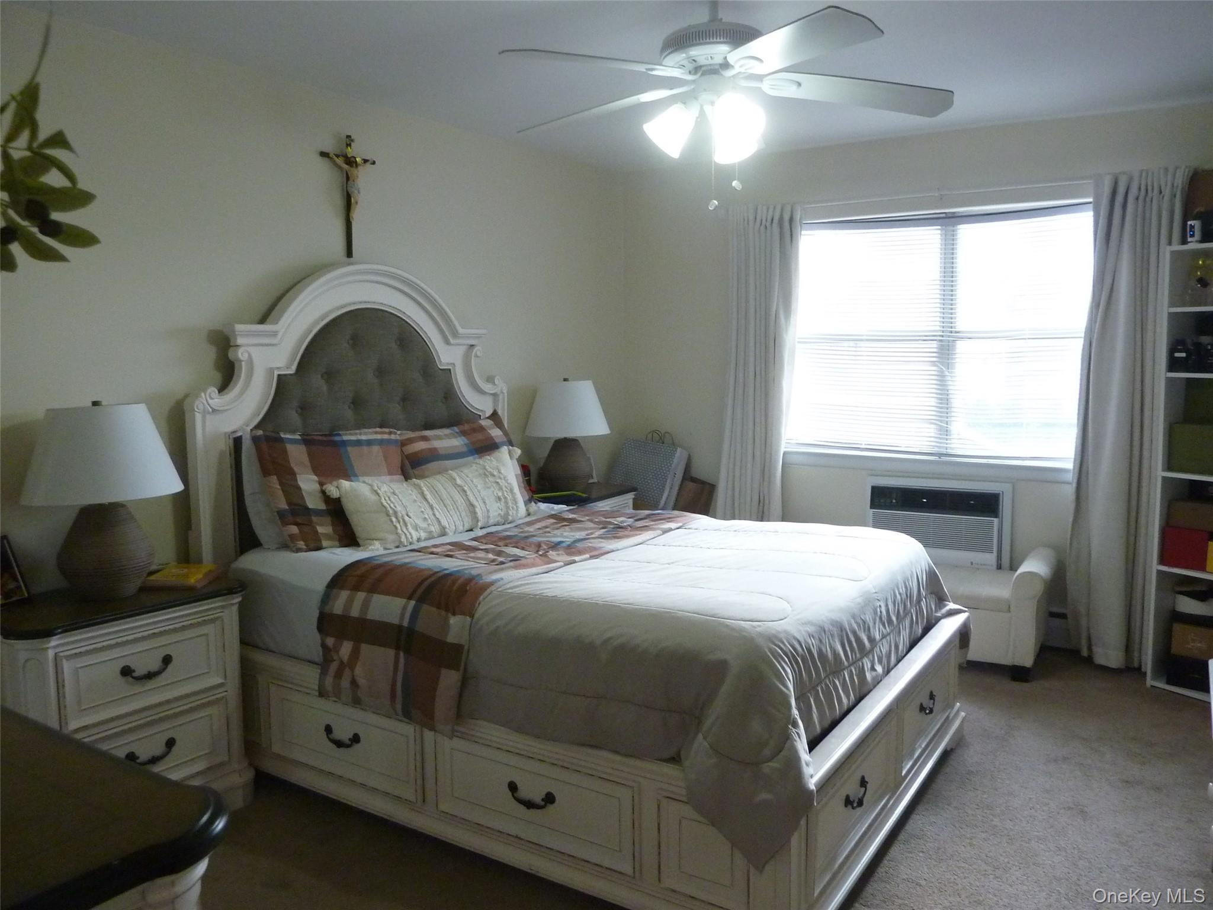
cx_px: 606
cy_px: 455
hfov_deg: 69.4
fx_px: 876
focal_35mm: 25
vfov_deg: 54.9
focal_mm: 4.1
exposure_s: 1/80
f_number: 3.3
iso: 400
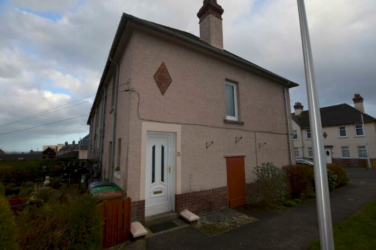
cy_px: 125
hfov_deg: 100.4
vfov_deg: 77.3
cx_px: 188
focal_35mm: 15
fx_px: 157
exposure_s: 1/200
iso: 100
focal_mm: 10
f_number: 5
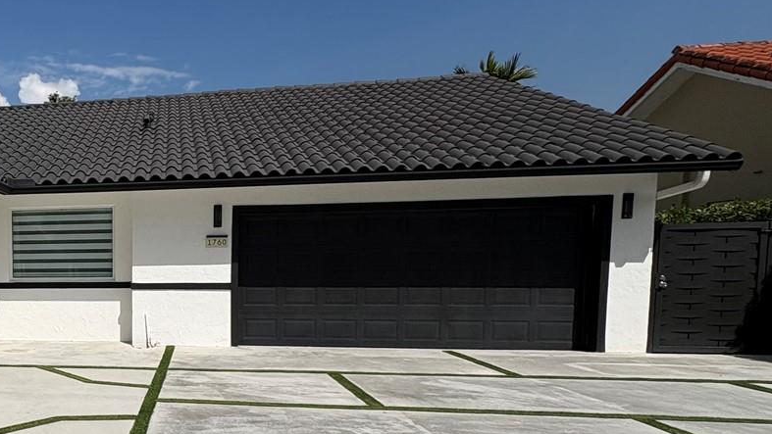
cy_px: 311
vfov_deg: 37.1
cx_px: 35
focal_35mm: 31
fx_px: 635
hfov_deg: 52.4
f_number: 2.2
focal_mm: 2.22
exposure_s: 1/5263
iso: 50
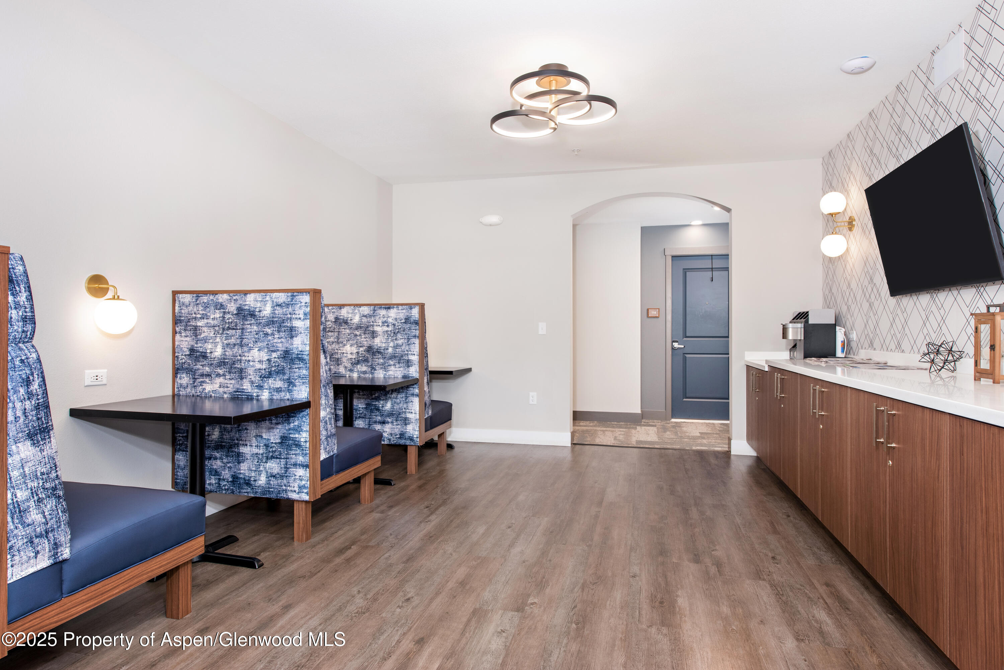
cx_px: 502
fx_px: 586
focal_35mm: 21
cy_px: 335
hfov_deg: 81.2
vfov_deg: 59.5
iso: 500
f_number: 7.1
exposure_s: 1/30
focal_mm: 21
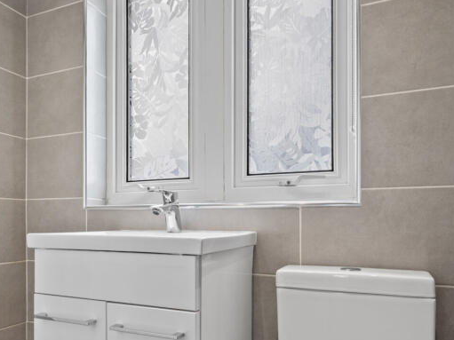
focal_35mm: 27
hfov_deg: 65.1
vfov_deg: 50.3
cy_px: 230
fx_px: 354
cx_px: 201
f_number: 8
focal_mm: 14
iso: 640
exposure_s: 1/25
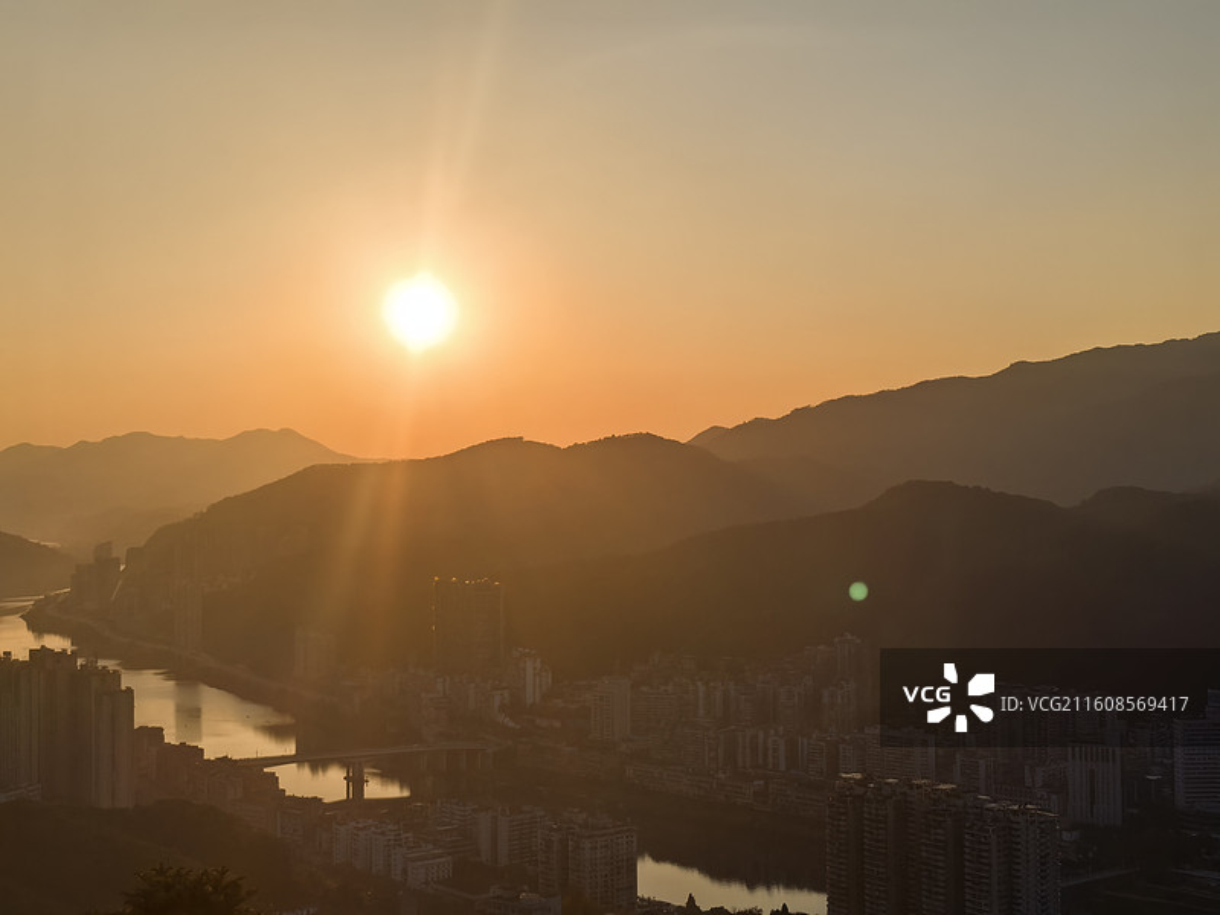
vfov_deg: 26.6
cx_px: 610
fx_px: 1938
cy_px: 458
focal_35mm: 55
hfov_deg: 34.9
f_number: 1.4
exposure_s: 1/11905
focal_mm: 5.75
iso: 50
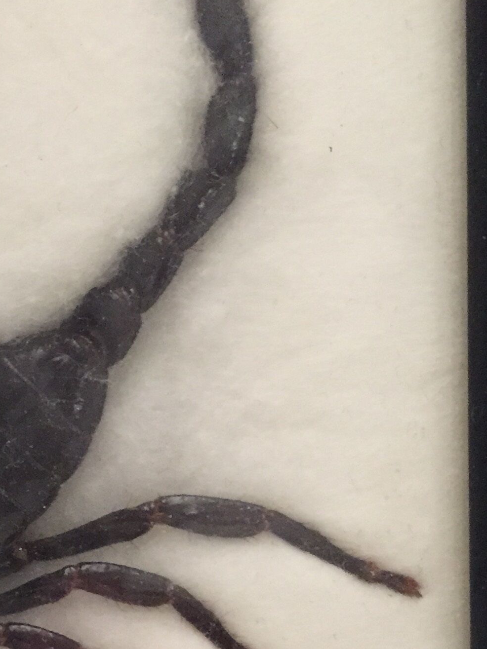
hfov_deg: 19.3
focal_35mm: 72
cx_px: -90
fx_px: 1351
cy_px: 469
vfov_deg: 26.8
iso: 320
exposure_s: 1/17
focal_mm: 4.15
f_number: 2.2
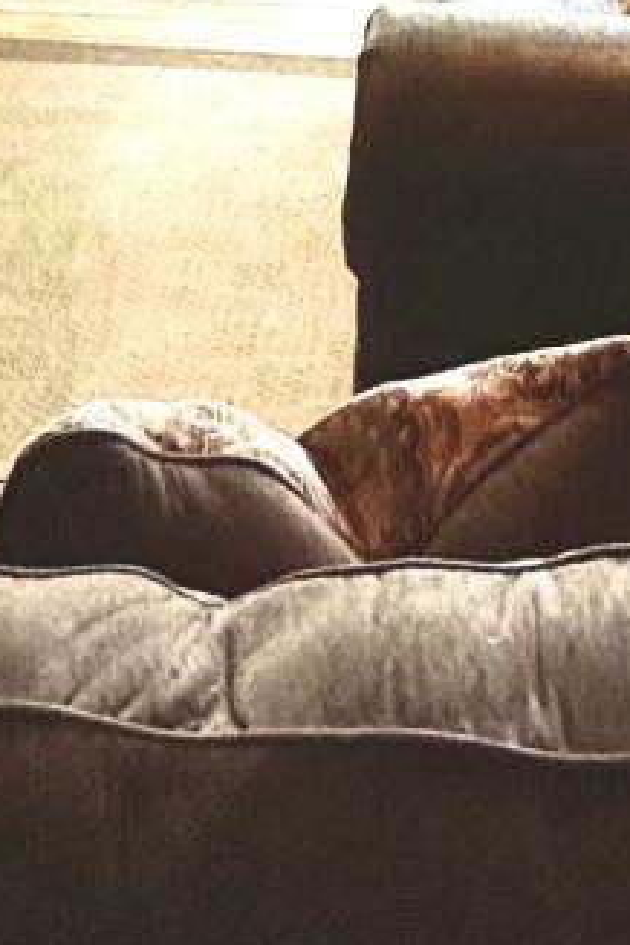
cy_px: -1101
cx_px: 575
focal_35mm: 89
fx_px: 2336
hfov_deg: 15.2
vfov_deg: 16.0
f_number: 2.2
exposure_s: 1/121
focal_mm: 2.22
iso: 40
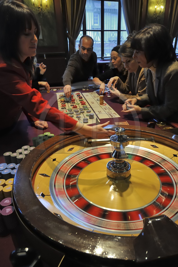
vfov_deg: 78.6
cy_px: 134
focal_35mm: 22
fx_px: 163
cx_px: 89
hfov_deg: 57.2
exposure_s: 1/15
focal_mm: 22
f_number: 7.1
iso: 800
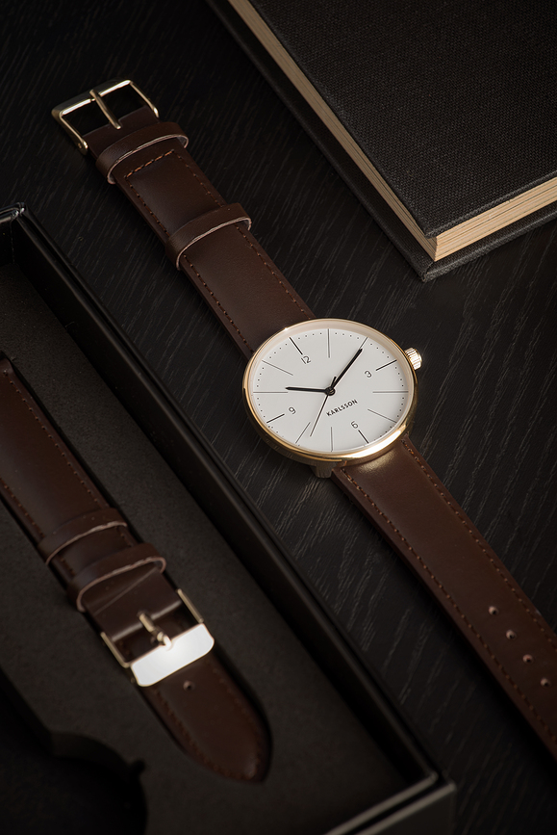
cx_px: 278
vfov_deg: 10.3
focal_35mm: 200
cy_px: 418
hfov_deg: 6.9
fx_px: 4636
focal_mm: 200
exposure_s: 1/125
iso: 50
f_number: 13
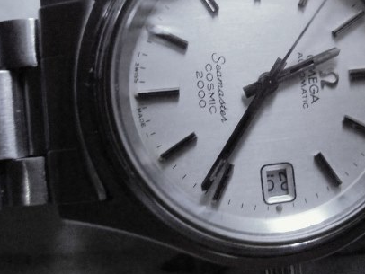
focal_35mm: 56
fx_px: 591
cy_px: 90
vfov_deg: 26.0
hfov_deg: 34.0
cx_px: 245
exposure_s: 1/4
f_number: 3.9
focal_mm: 6.61
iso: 400
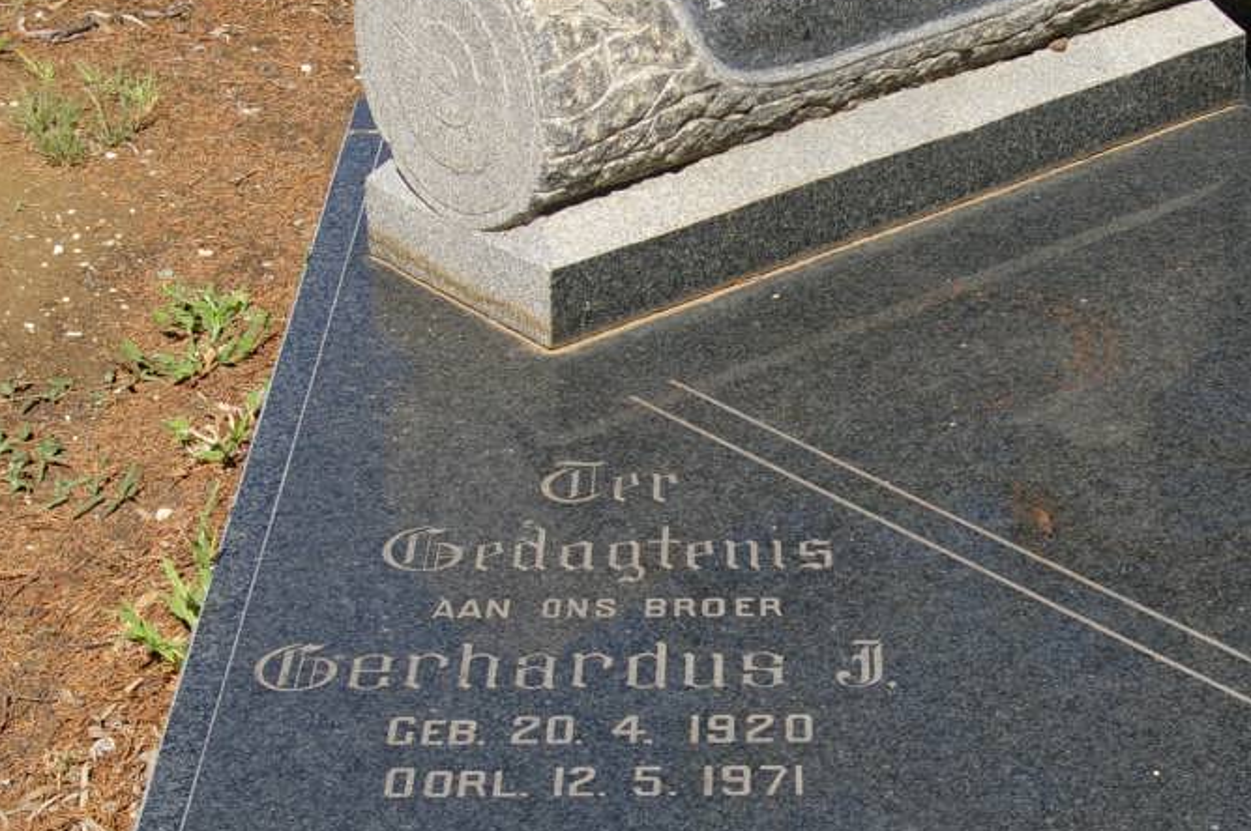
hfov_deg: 22.8
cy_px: 389
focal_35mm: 89
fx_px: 3086
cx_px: 818
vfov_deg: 15.3
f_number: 8
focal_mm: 33
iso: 200
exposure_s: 1/350
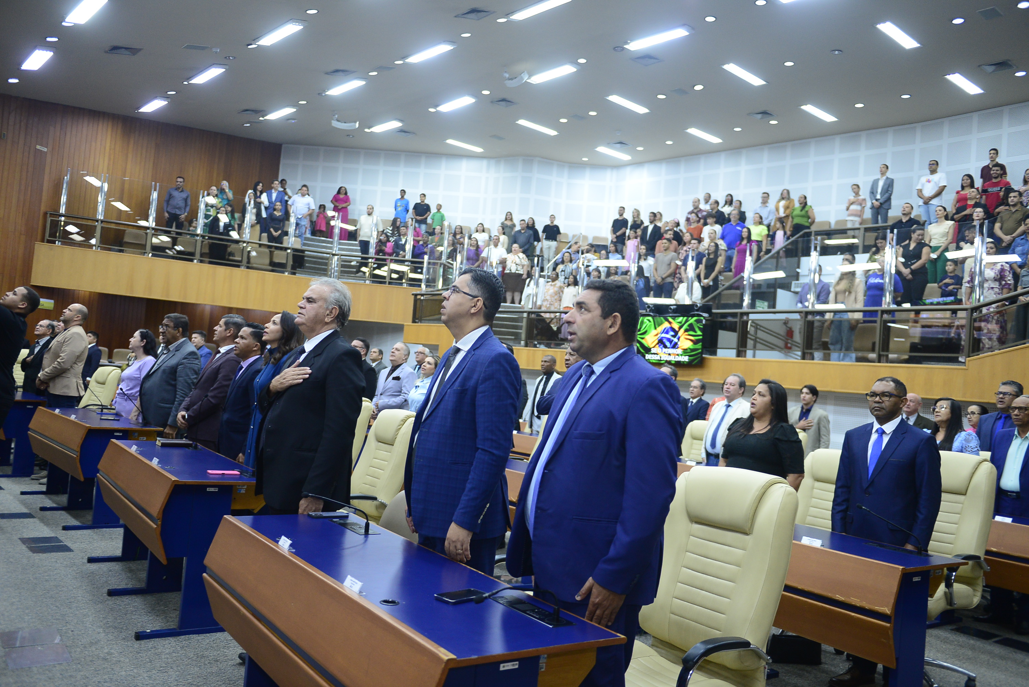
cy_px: 344
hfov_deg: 63.6
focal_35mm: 29
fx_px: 829
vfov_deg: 45.0
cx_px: 514
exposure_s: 1/125
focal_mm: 29
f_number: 2.8
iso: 1600
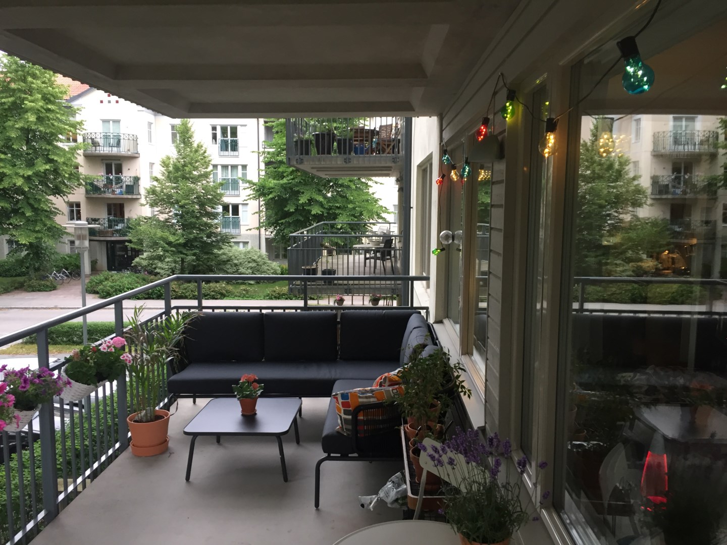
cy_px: 272
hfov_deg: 61.7
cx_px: 364
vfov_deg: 48.2
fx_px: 609
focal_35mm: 29
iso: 100
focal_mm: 4.15
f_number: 2.2
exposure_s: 1/33
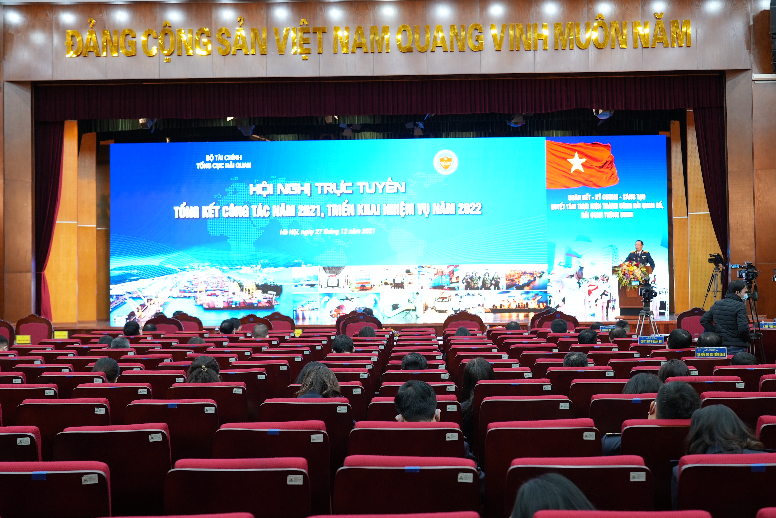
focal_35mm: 48
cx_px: 388
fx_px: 1035
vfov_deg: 28.1
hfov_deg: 41.1
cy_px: 259
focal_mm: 48
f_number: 5
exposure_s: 1/50
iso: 1600
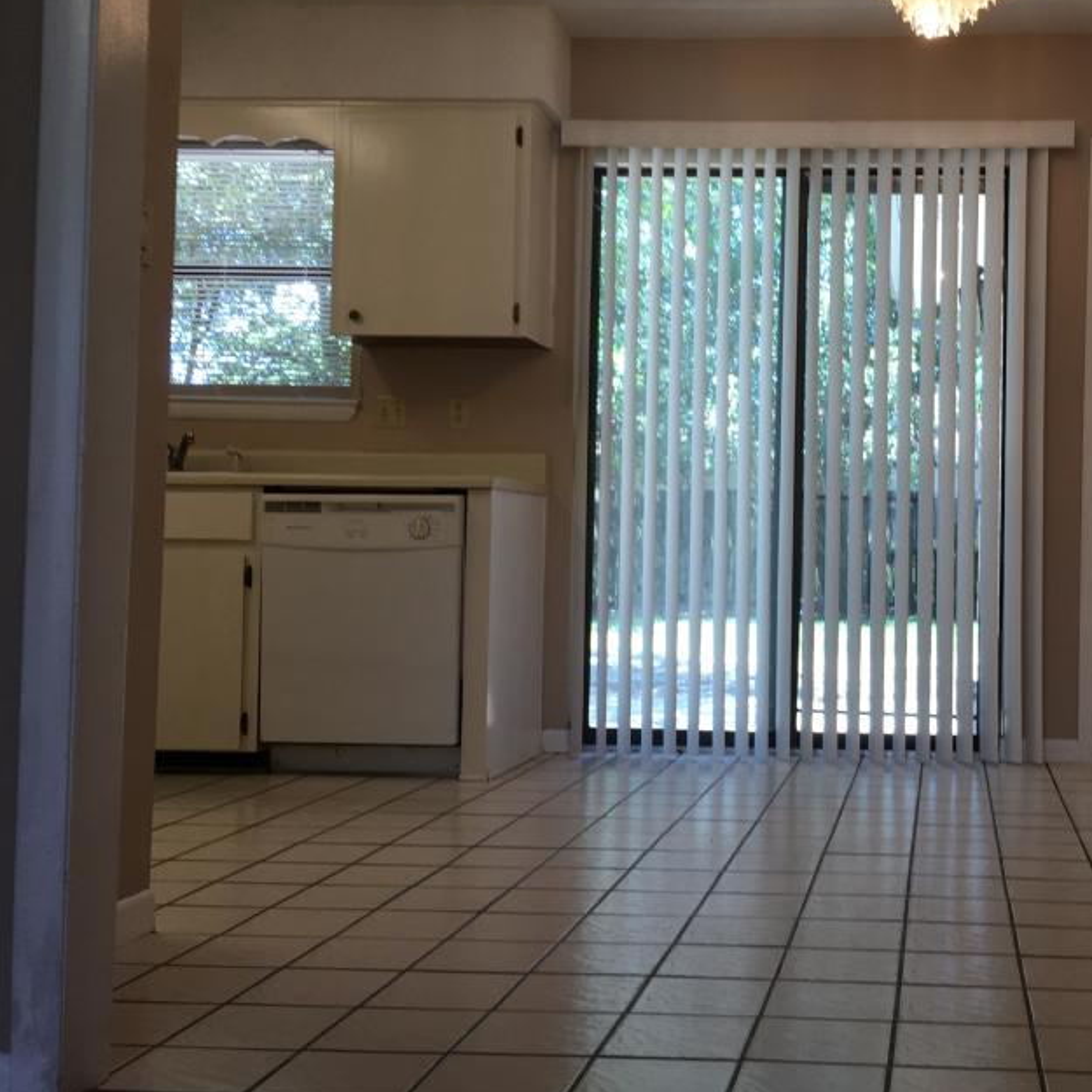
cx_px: 881
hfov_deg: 38.5
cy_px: 512
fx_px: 1499
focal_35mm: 42
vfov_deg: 40.0
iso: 25
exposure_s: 1/60
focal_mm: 4.15
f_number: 2.2
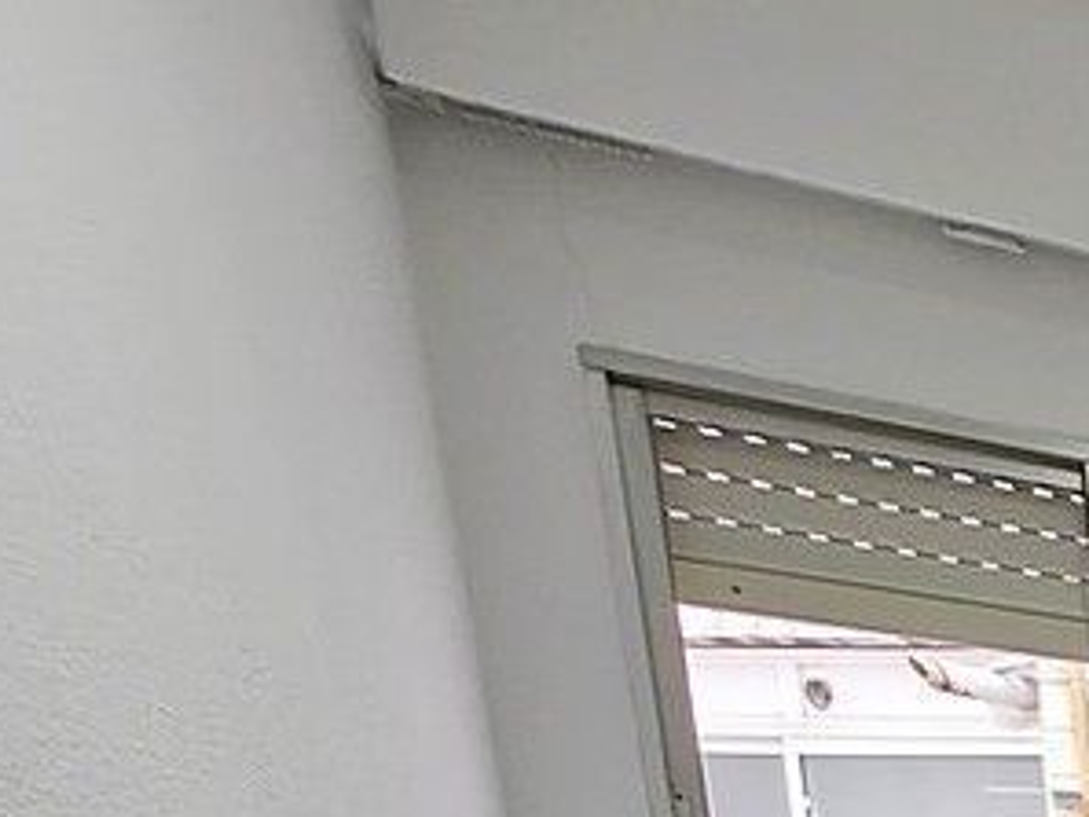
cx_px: 2149
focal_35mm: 56
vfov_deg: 18.4
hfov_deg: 19.6
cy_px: 1583
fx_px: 1762
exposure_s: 1/50
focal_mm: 2.2
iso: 80
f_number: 1.9
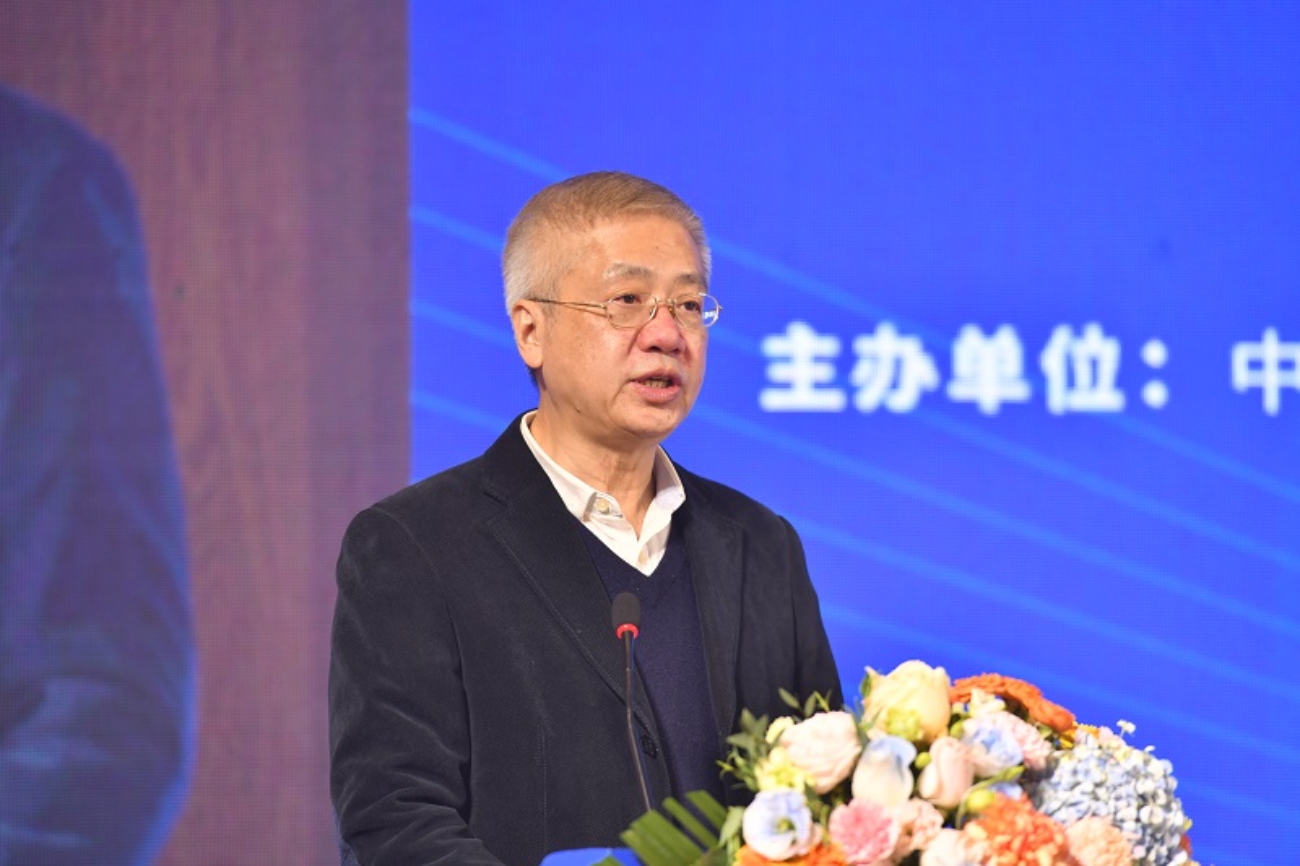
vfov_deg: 6.9
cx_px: 650
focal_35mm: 200
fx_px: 7220
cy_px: 433
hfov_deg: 10.3
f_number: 3.5
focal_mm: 200
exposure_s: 1/200
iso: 800
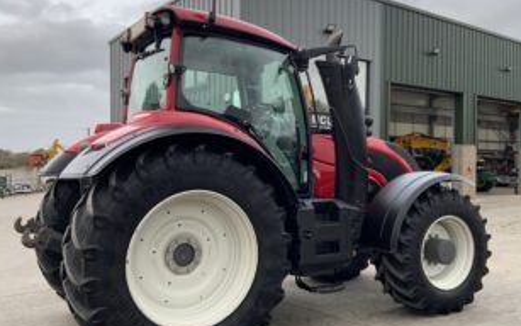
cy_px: 171
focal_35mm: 36
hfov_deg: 54.0
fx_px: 511
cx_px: 273
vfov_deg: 35.3
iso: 20
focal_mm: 3
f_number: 1.8
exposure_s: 1/122
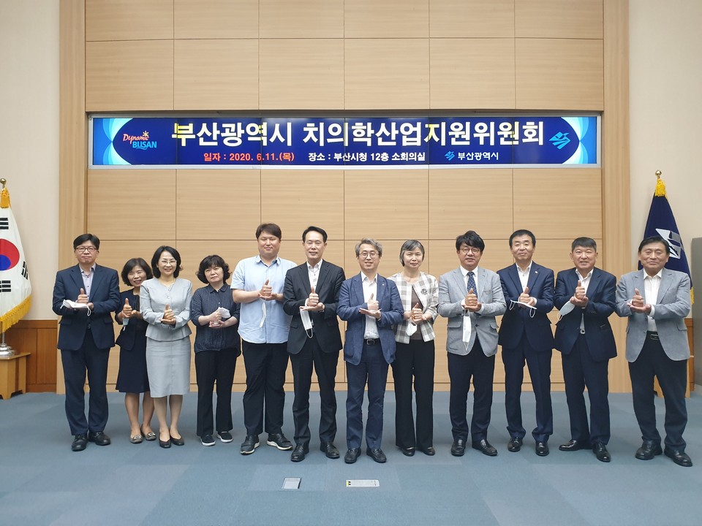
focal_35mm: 26
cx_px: 351
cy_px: 263
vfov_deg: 53.1
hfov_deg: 67.3
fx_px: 527
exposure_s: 1/60
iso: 400
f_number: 2.4
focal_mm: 4.3
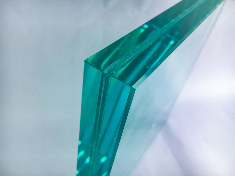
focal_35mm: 29
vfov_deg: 48.2
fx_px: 197
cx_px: 118
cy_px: 88
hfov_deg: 61.7
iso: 25
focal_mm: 4.15
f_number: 2.2
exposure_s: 1/204
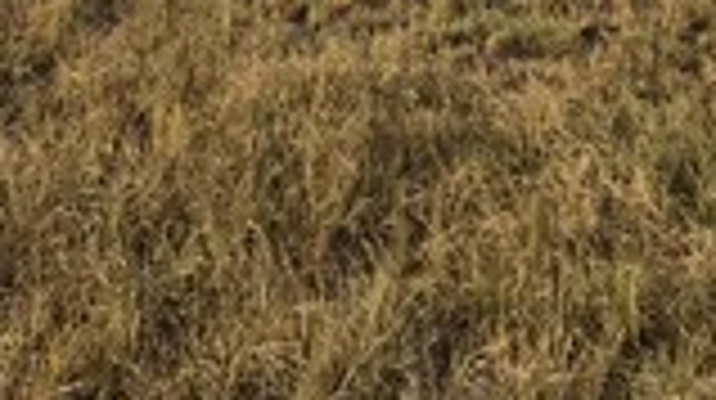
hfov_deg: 36.5
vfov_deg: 14.2
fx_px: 1081
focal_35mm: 57
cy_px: -562
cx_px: 437
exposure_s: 1/816
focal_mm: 1.7
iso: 25
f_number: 2.2
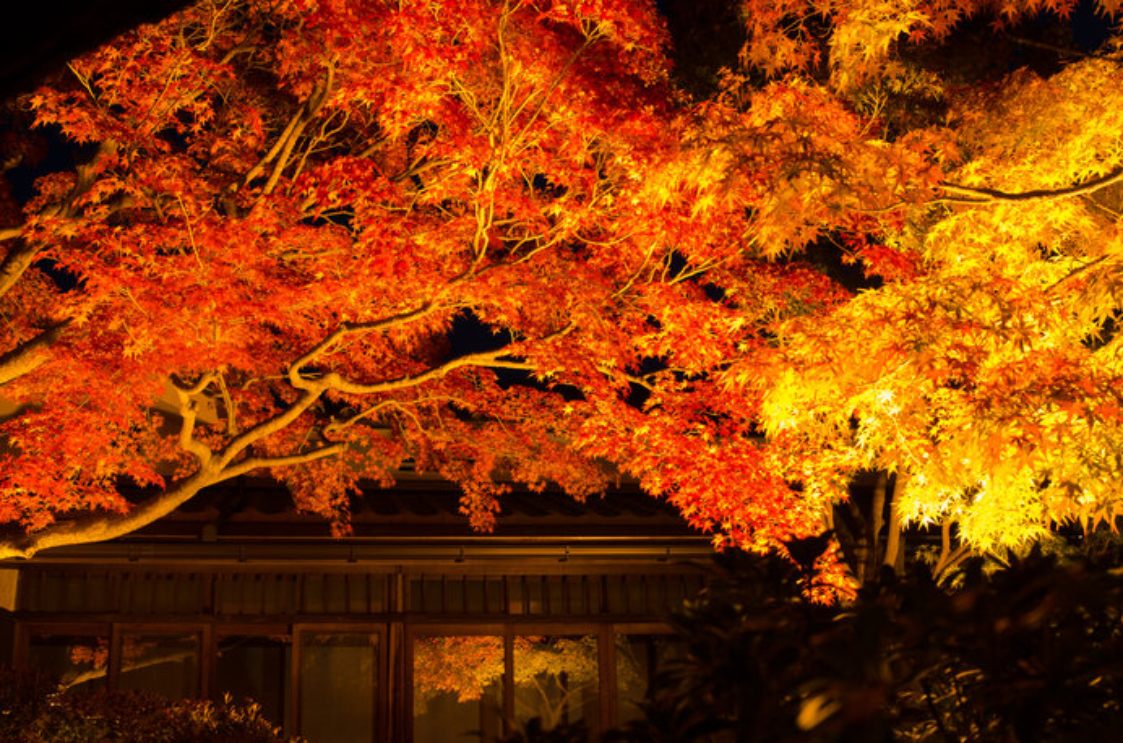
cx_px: 562
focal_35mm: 36
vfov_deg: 36.7
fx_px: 1120
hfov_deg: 53.2
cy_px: 372
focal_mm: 24
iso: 400
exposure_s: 1/2.5
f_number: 7.1
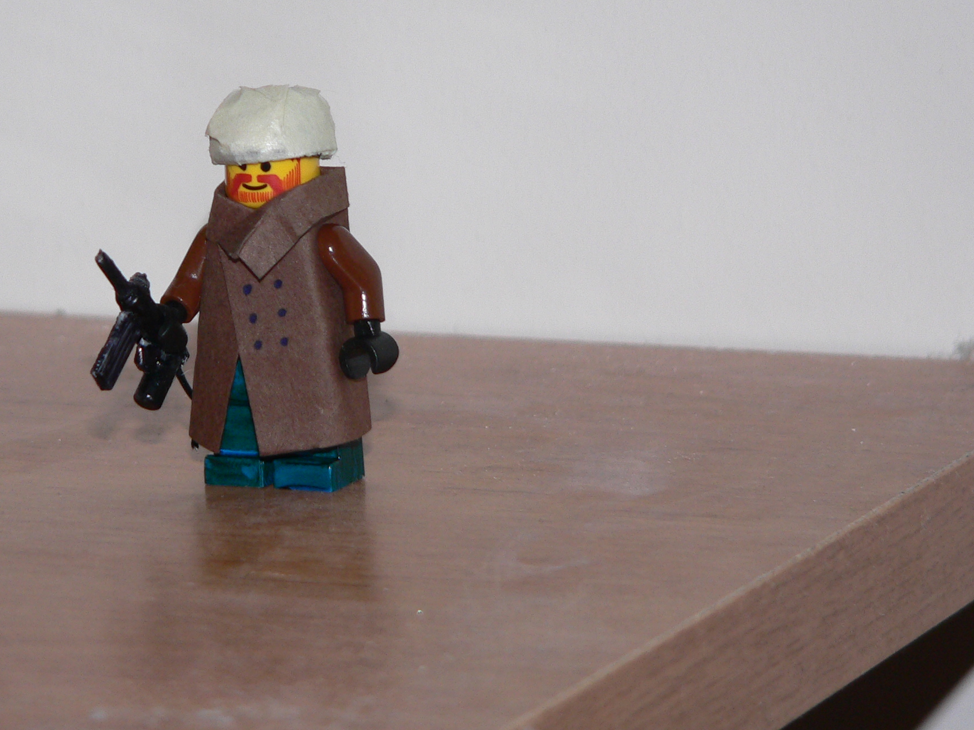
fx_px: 5234
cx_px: 279
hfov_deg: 10.6
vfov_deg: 8.0
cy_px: 287
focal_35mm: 186
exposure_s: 1/60
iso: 100
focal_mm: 21.2
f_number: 2.8
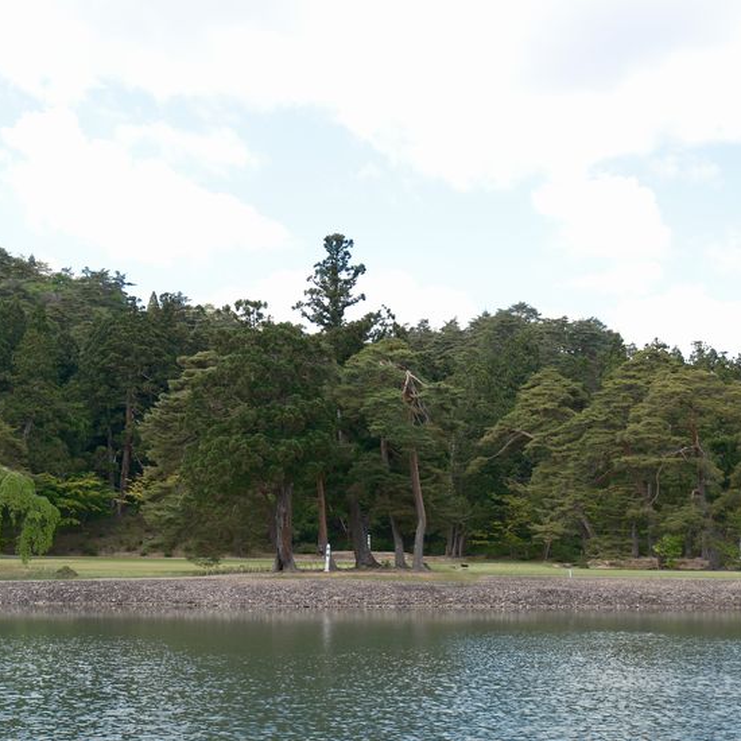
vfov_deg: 34.0
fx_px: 1211
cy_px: 371
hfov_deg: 34.0
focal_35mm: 50
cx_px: 314
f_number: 2.8
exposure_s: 1/500
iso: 125
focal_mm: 25.7
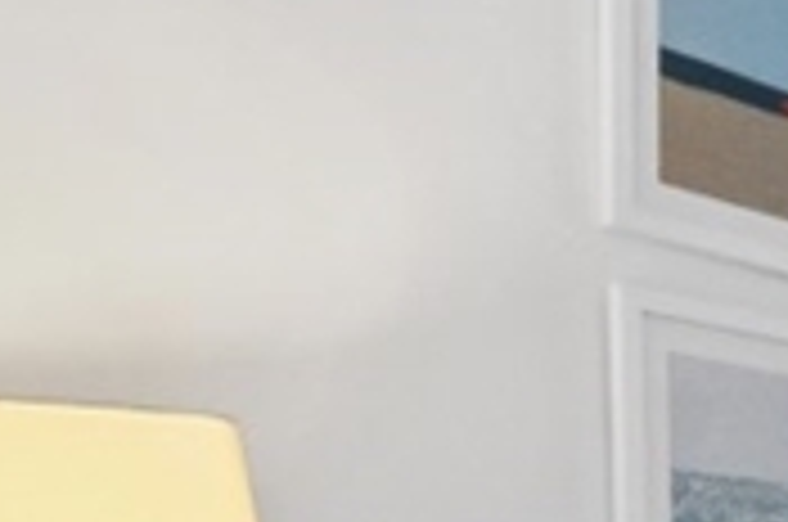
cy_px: 767
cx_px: 1603
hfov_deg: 16.8
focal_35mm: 88
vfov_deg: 14.5
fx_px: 1923
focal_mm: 10
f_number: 8
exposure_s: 1/60
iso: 2000
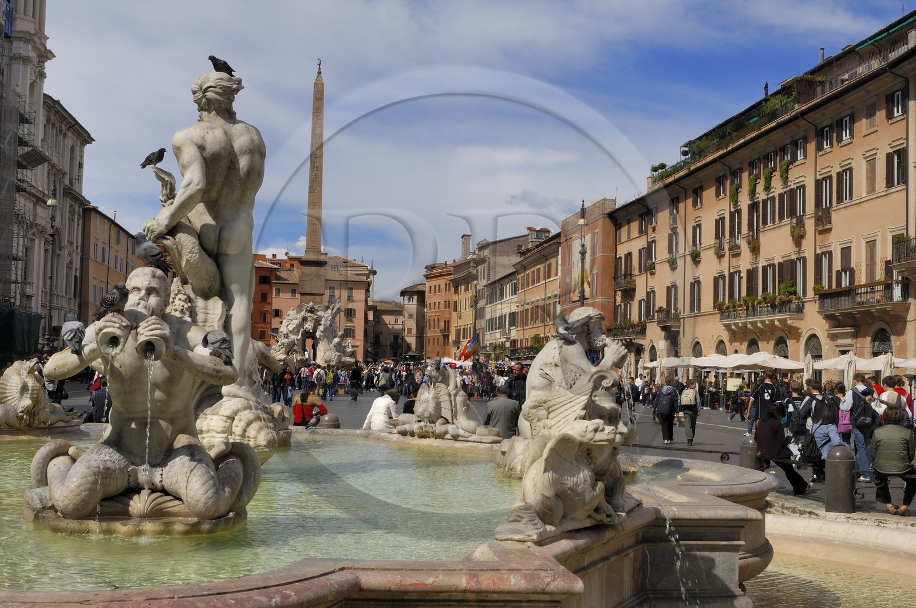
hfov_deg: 46.5
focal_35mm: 42
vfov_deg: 31.8
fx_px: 1067
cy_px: 304
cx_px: 458
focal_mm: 28
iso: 100
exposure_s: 1/160
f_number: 15
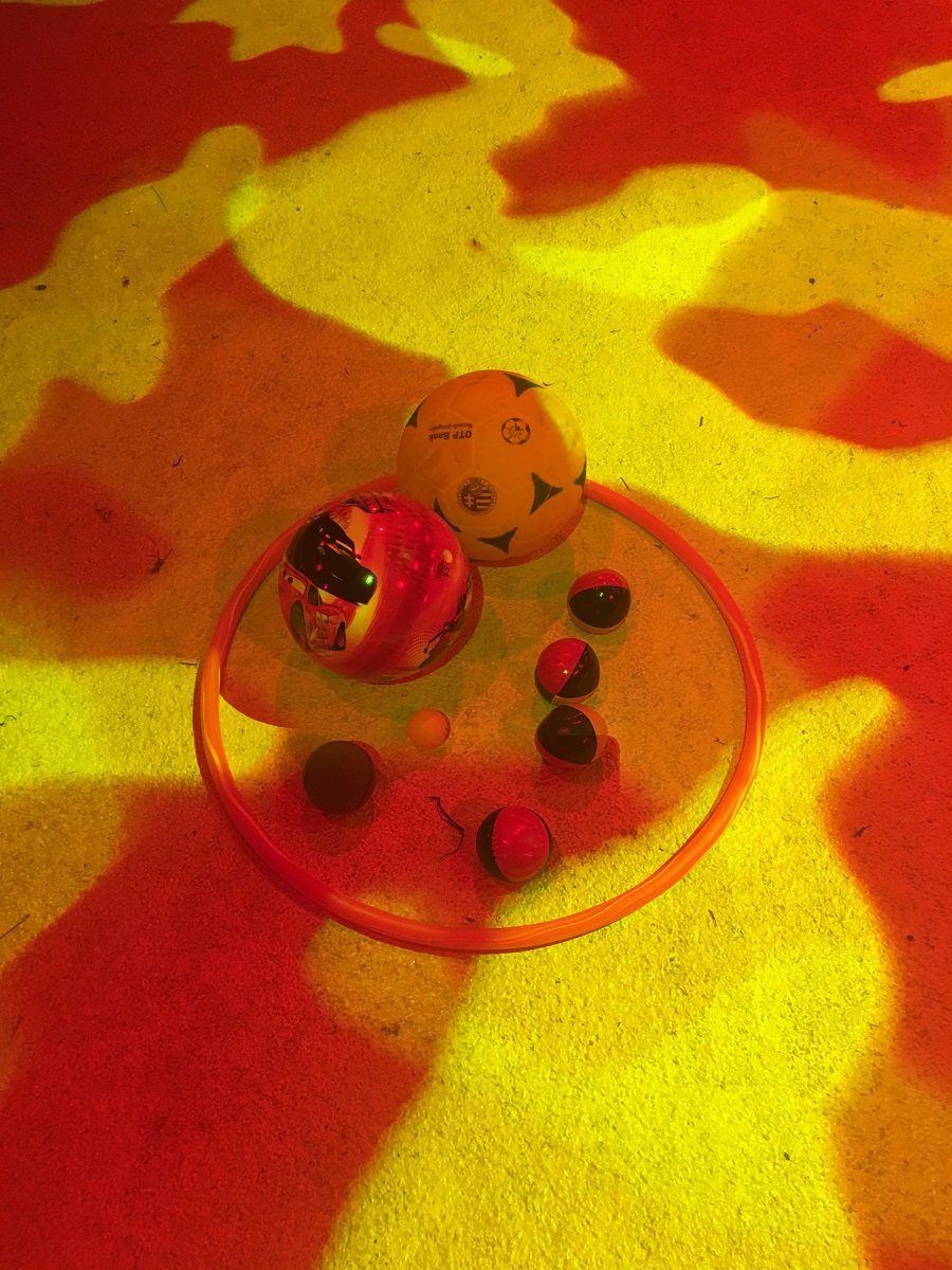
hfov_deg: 48.2
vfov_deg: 61.7
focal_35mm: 29
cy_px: 635
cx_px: 476
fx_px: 1063
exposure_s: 1/33
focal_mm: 4.15
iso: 125
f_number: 2.2
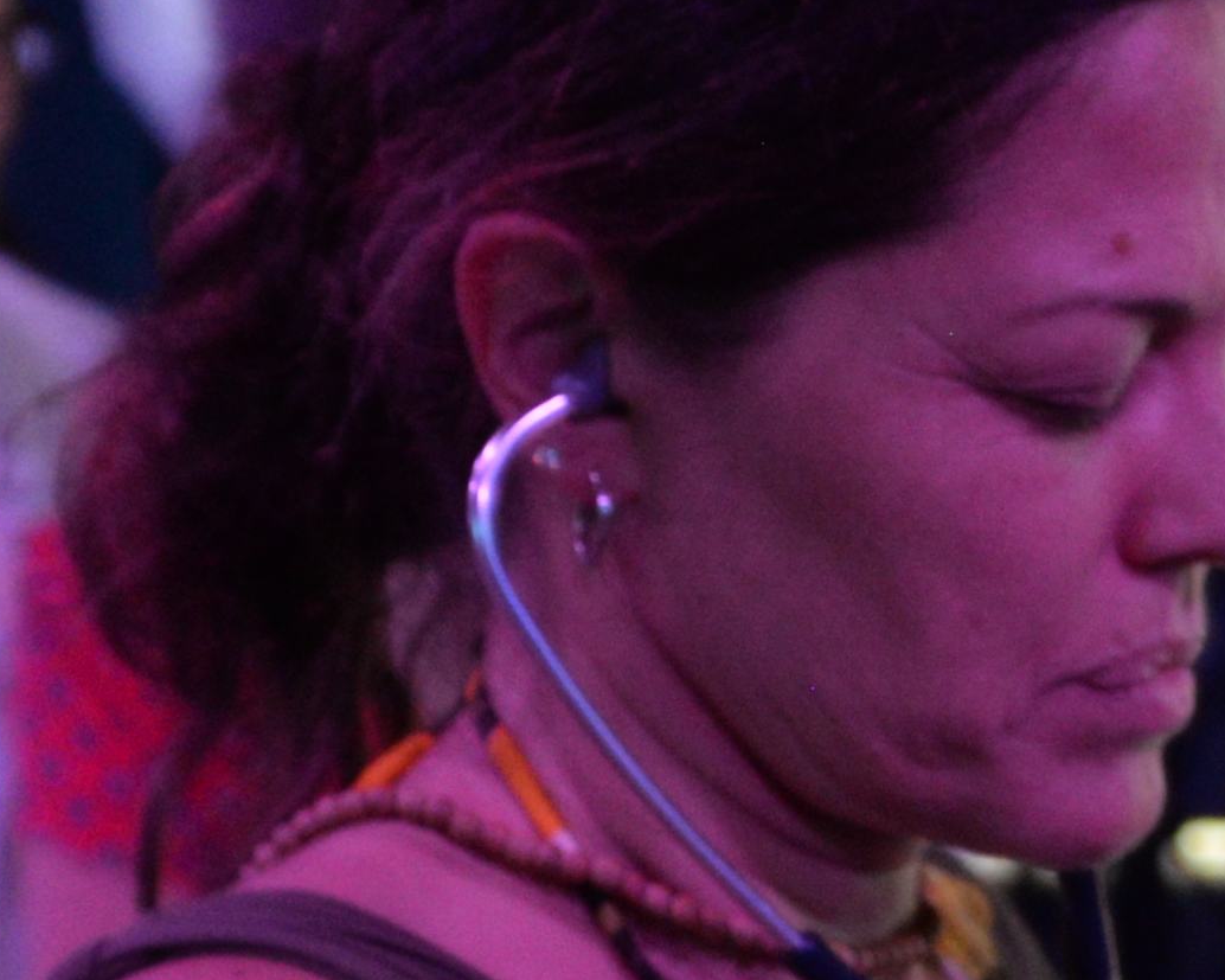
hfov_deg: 12.2
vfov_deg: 10.0
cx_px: 1631
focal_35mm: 153
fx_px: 5547
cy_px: 1011
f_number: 3.5
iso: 2000
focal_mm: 28
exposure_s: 1/30
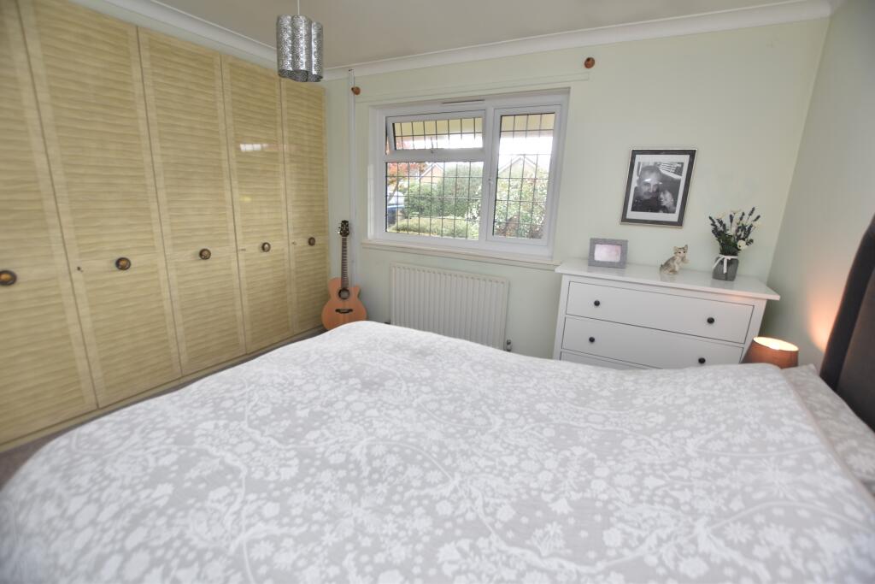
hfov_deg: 100.4
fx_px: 365
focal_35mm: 15
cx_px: 438
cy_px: 292
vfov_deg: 77.3
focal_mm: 10
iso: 100
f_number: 3.5
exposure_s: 1/30
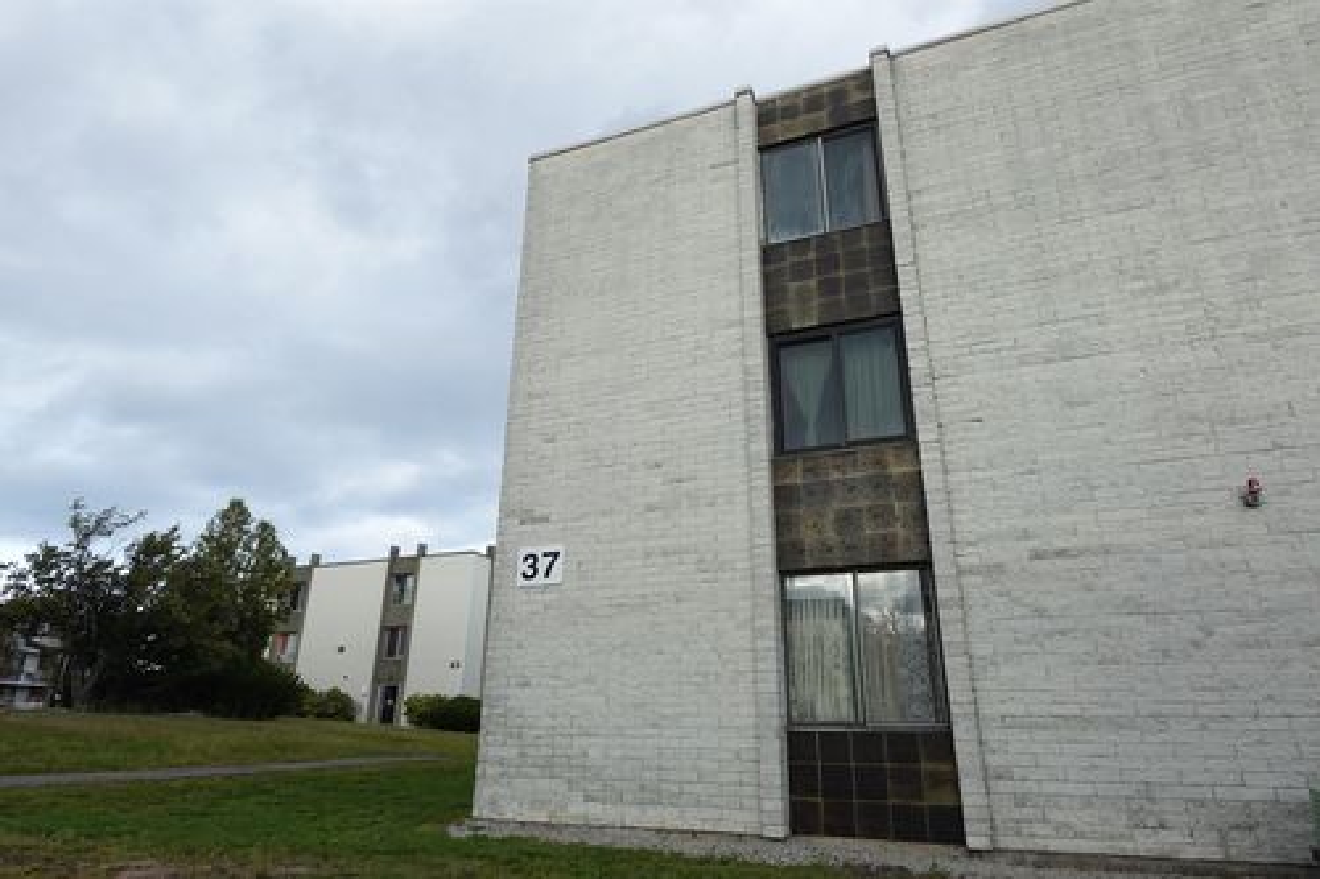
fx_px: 733
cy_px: 440
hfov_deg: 84.0
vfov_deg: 61.9
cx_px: 660
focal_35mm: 20
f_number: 2
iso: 125
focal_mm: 7.6
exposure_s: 1/640
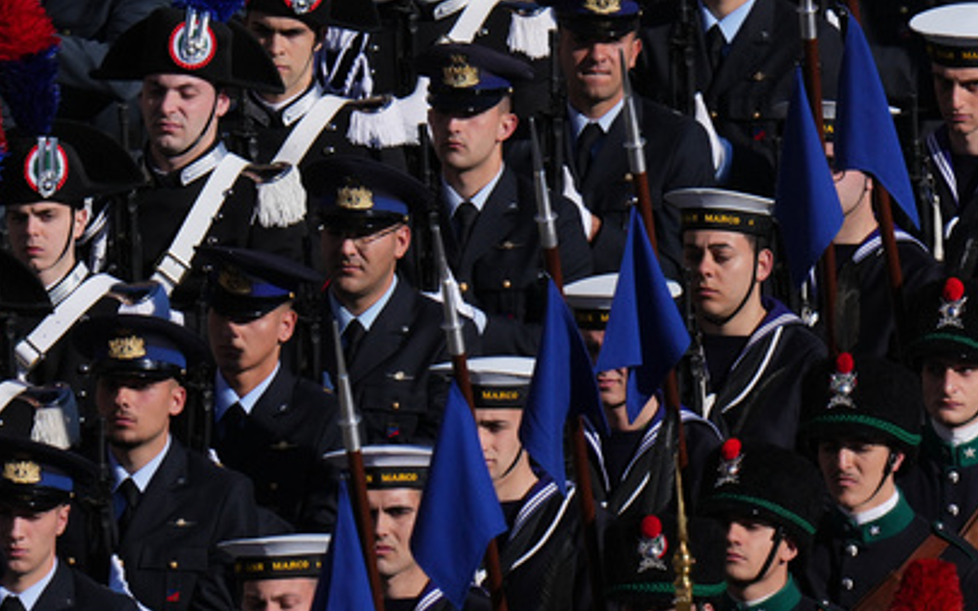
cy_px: 145
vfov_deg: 0.9
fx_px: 38483
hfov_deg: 1.5
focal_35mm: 1444
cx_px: 785
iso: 400
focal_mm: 560
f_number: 6.3
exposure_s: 1/4000
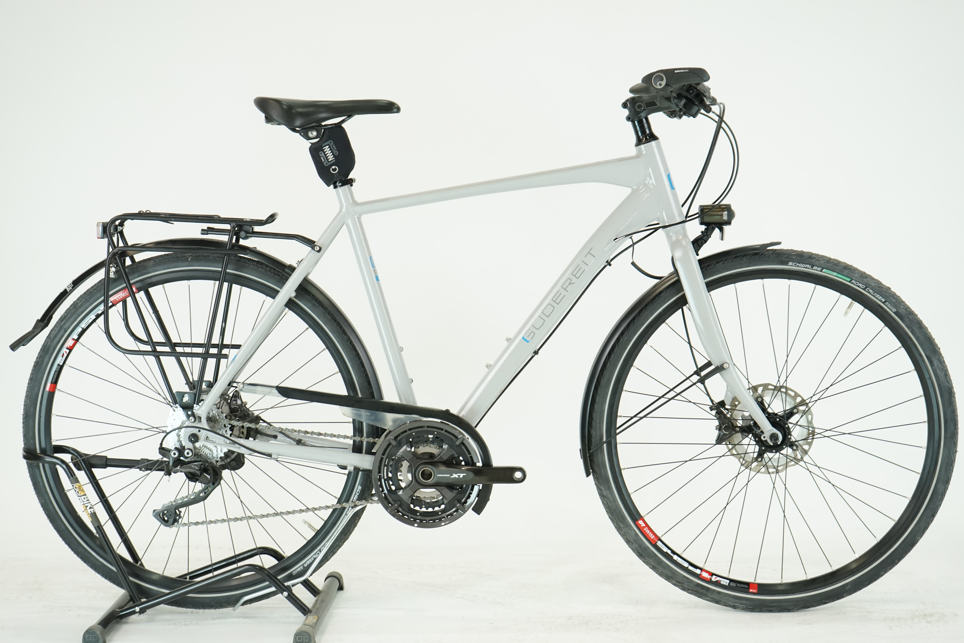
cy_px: 322
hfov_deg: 31.9
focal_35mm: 63
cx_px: 482
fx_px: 1687
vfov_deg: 21.6
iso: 1600
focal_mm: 63
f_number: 5.6
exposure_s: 1/200
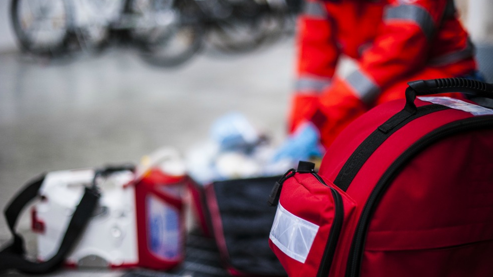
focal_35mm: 53
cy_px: 143
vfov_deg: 22.6
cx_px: 247
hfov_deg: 39.2
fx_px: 693
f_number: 1.4
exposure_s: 1/6400
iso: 1250
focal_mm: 50
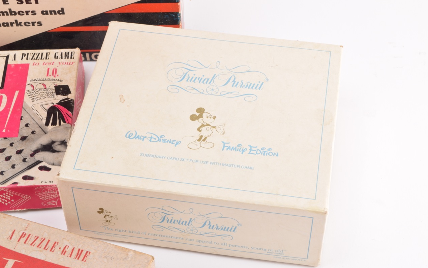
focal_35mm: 77
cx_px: 213
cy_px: 138
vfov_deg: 16.9
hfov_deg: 26.8
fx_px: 898
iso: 100
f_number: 20
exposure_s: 1/125
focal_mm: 50
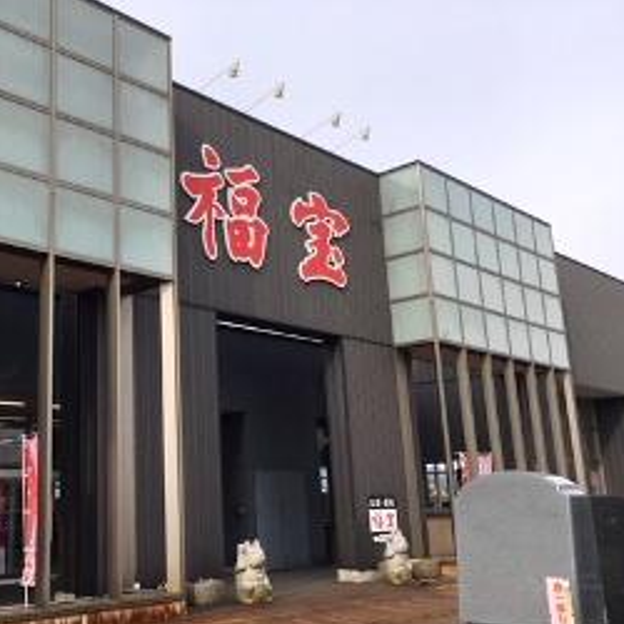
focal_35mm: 41
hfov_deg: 40.0
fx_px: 836
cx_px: 172
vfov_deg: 40.9
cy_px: 290
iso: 25
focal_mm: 4.15
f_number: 2.2
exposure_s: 1/1131
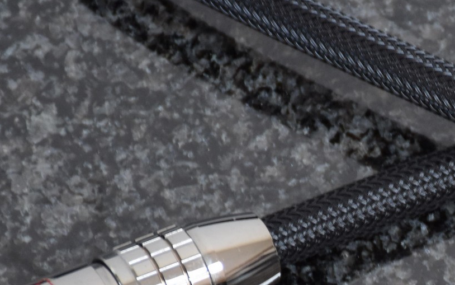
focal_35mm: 474
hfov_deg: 4.4
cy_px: 312
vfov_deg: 2.8
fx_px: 5872
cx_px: 481
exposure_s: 1/60
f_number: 5.6
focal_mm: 105
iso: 640
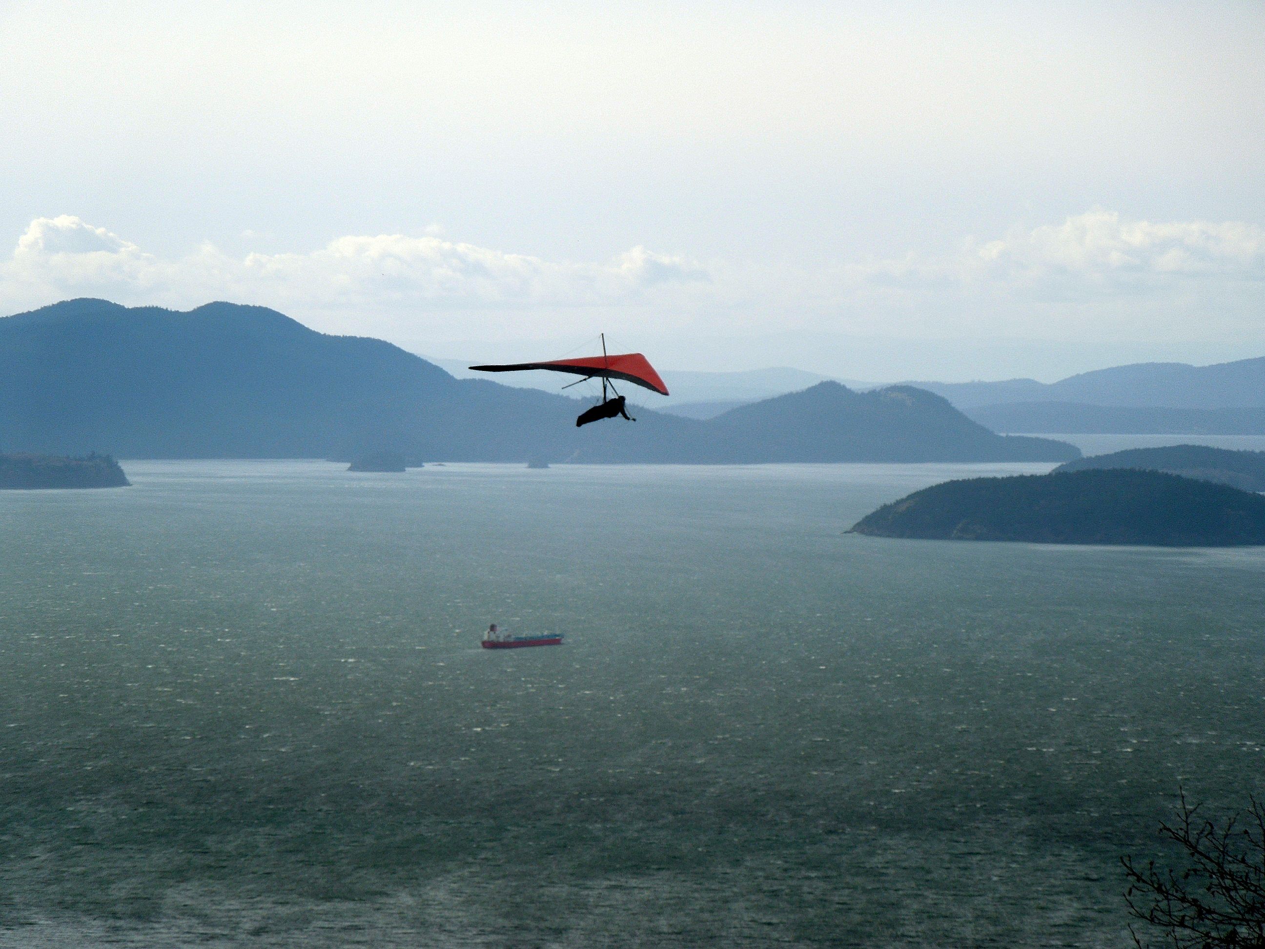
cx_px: 632
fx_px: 6980
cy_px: 474
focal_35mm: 191
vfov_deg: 7.8
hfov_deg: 10.4
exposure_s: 1/640
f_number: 5
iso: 100
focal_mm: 34.4
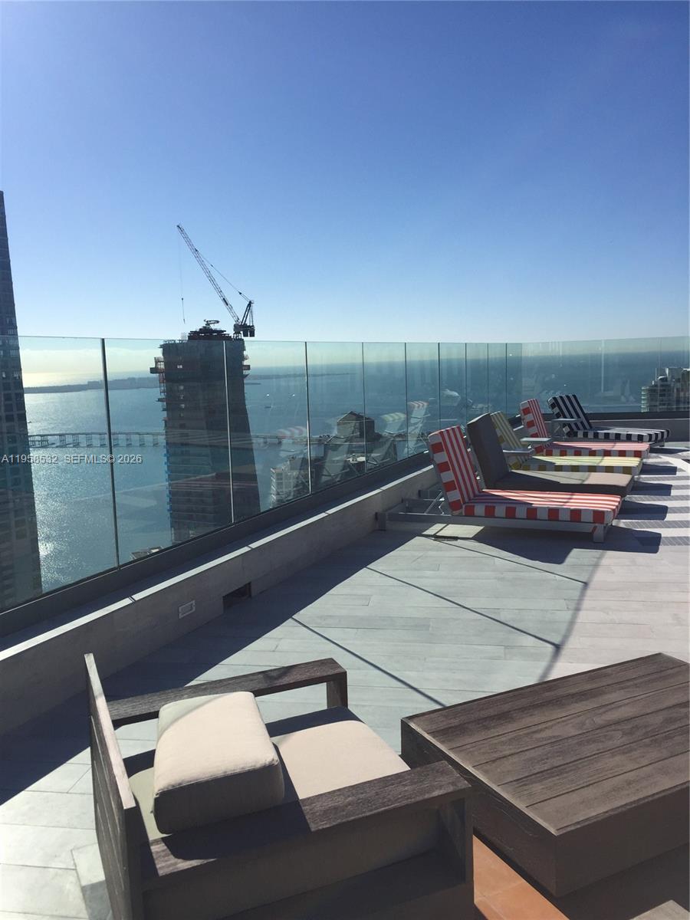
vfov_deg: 61.7
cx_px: 345
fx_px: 771
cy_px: 460
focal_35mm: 29
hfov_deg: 48.2
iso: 32
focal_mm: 4.15
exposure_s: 1/4950
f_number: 2.2
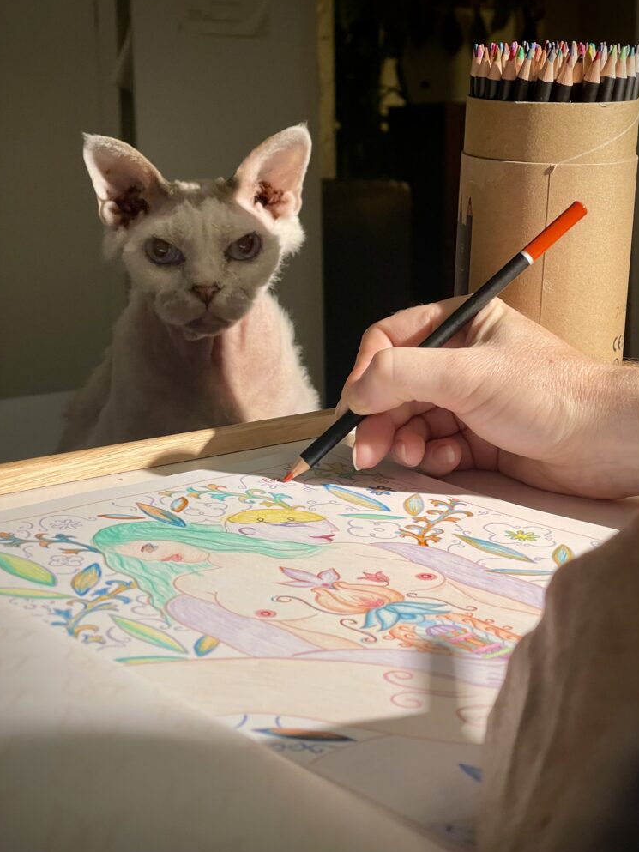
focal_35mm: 66
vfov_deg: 29.4
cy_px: 416
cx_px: 322
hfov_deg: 22.3
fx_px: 1624
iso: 160
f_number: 2.2
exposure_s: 1/50
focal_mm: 7.5
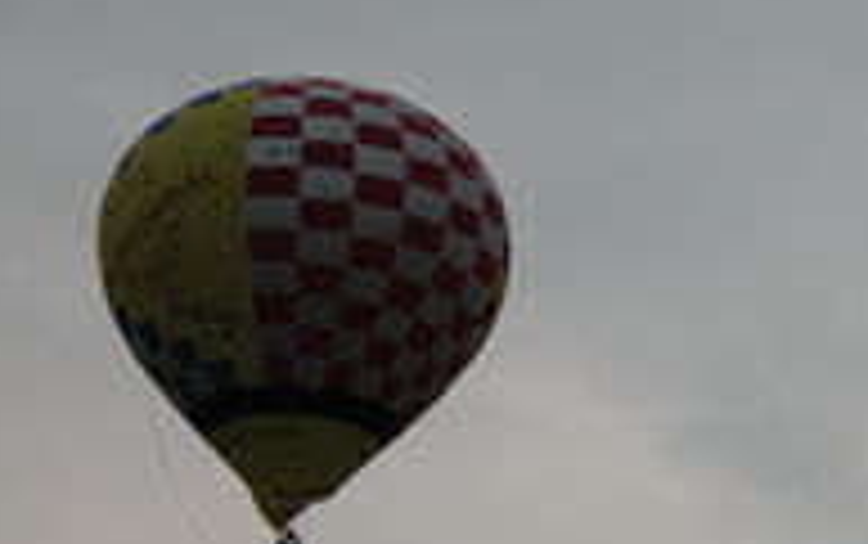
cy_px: 602
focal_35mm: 233
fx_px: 5517
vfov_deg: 5.6
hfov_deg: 8.9
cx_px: 864
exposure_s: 1/180
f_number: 3.7
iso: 100
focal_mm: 27.3
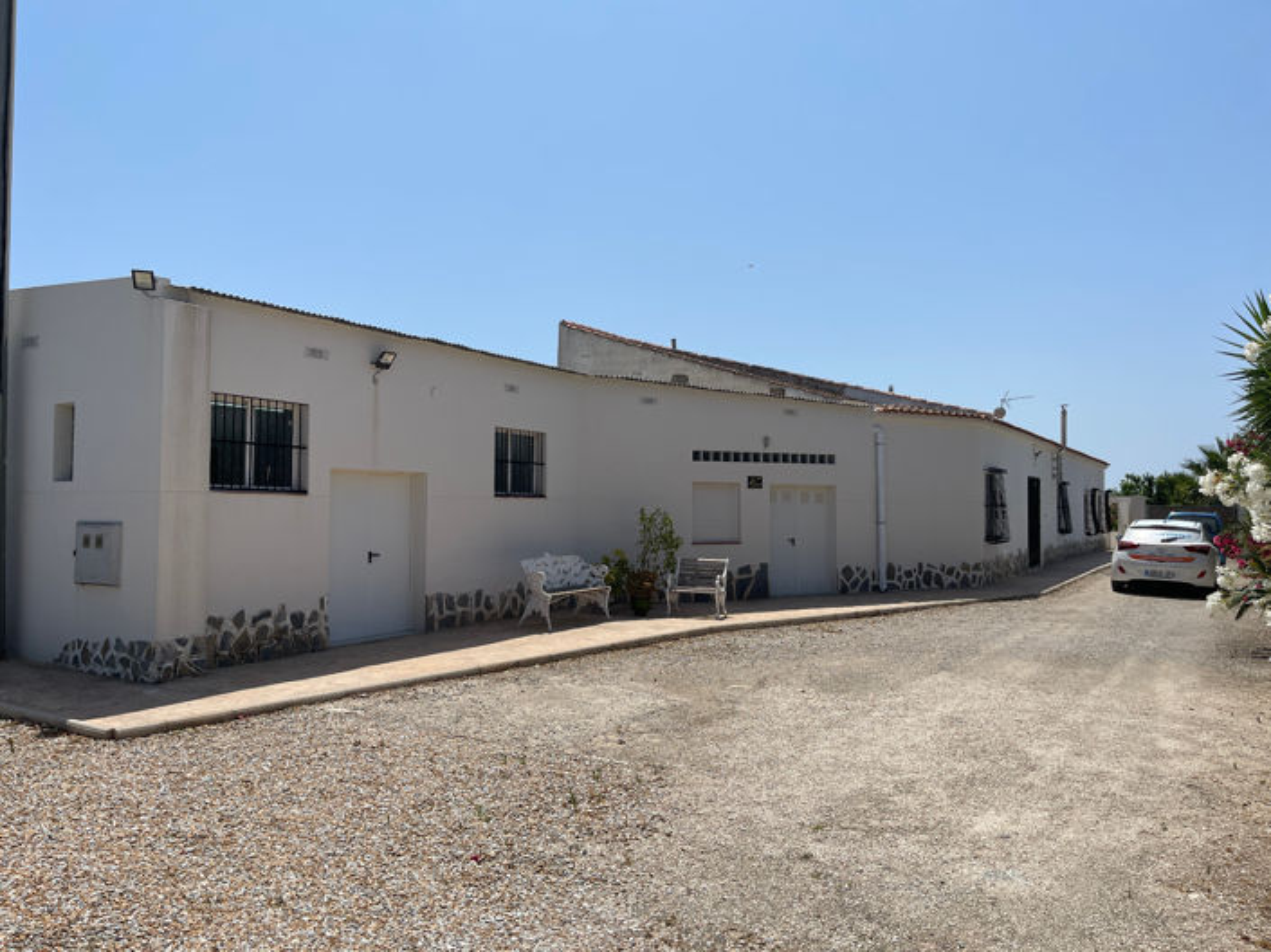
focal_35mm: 25
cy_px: 476
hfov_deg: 69.4
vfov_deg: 54.8
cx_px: 636
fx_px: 917
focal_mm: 5.1
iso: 32
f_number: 1.6
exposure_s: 1/6993
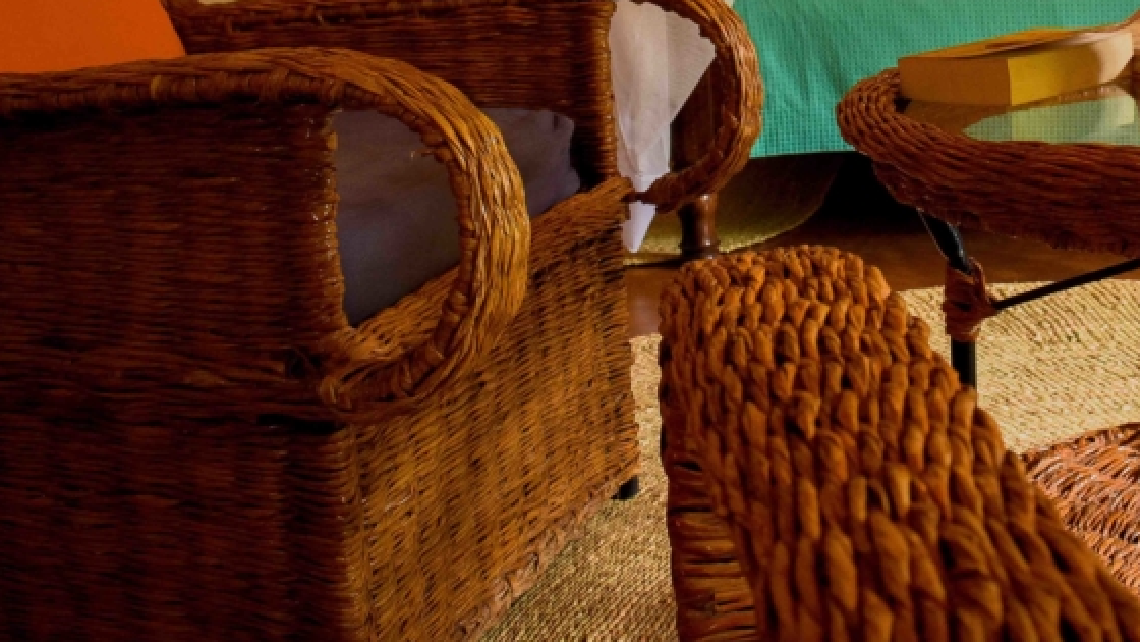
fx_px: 1572
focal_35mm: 52
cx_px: 896
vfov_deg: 22.3
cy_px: 21
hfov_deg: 38.5
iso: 320
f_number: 7.1
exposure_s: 1/13
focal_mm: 18
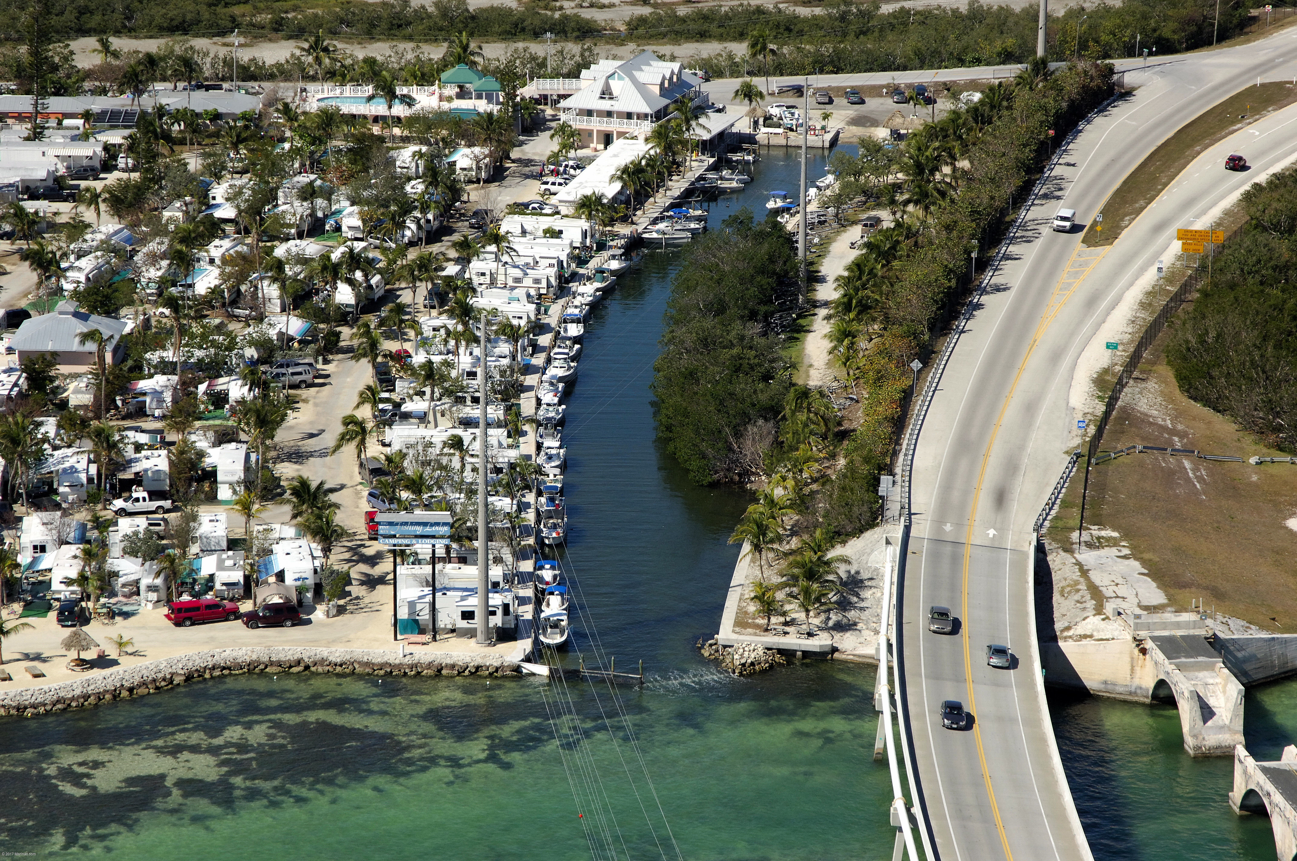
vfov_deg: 11.1
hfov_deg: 16.7
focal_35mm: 123
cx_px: 648
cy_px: 430
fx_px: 4426
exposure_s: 1/1000
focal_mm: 82
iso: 400
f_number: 8
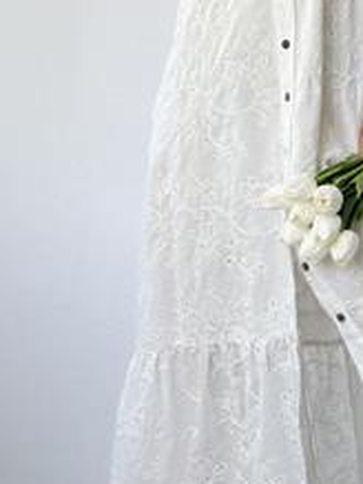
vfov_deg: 16.6
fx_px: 1637
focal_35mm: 117
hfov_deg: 12.5
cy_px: 41
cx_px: 372
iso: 64
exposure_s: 1/314
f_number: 1.78
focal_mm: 6.76
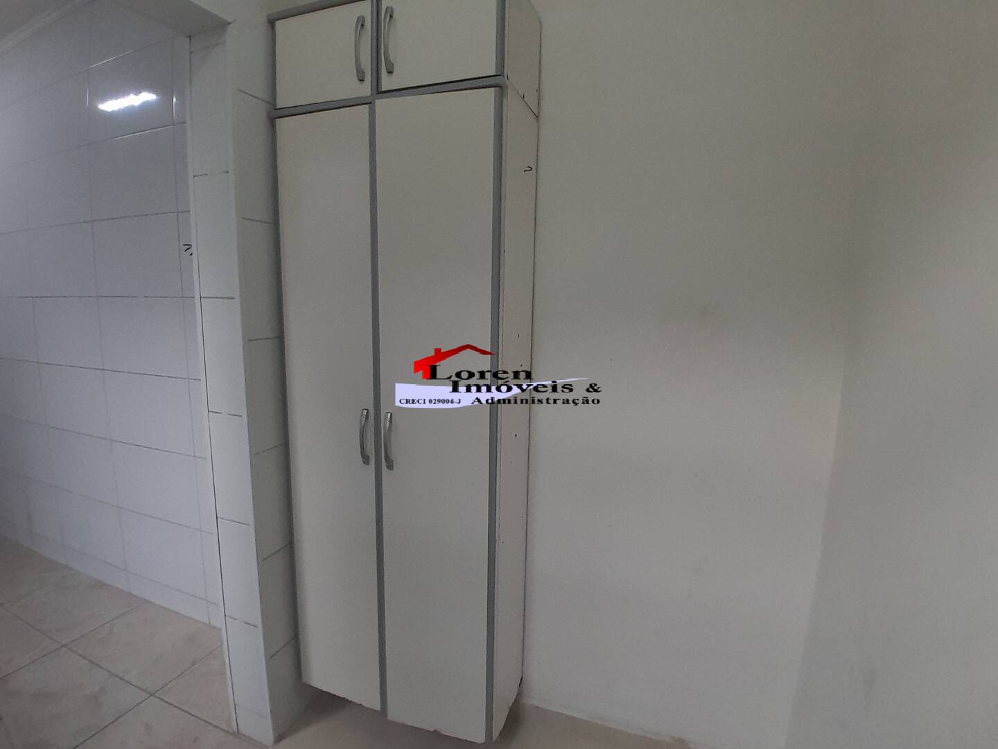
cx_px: 499
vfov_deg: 74.7
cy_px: 374
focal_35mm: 17
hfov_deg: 91.0
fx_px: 490
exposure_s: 1/40
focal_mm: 1.46
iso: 80
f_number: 2.2
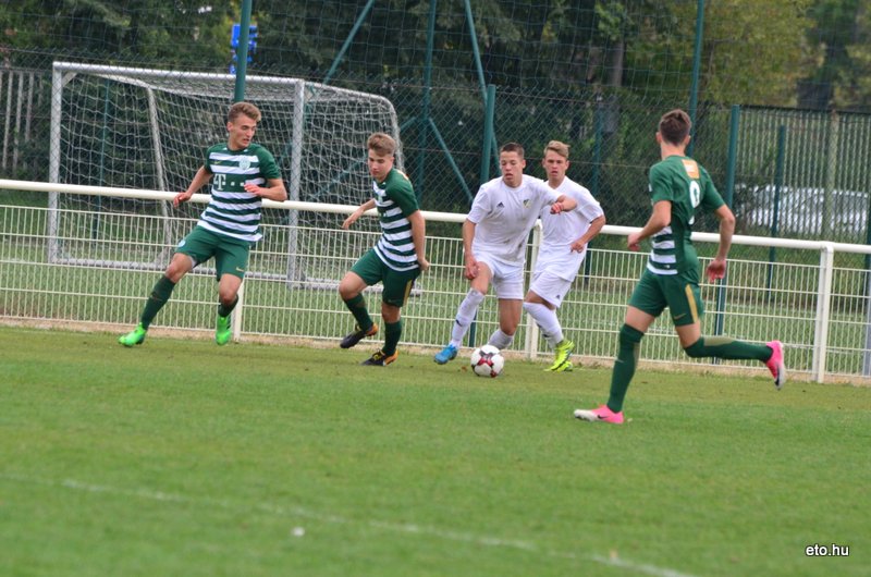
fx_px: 10866
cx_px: 436
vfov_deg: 3.0
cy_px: 288
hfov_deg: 4.6
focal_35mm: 450
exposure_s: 1/1000
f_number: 7.1
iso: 1000
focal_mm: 300
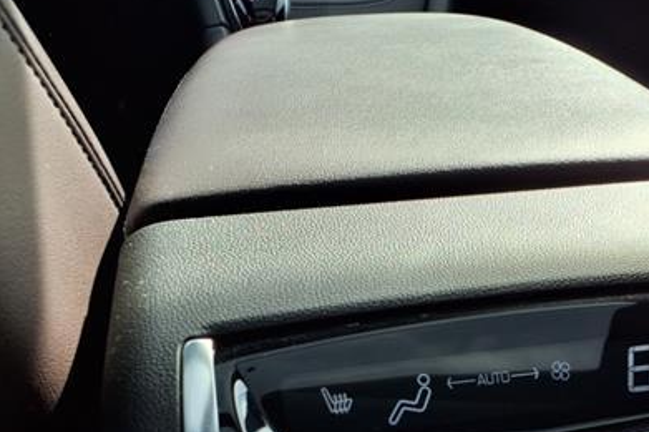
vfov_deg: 28.3
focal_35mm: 46
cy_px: 374
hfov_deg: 42.0
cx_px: 450
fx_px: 829
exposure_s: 1/357
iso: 40
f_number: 1.9
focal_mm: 3.58
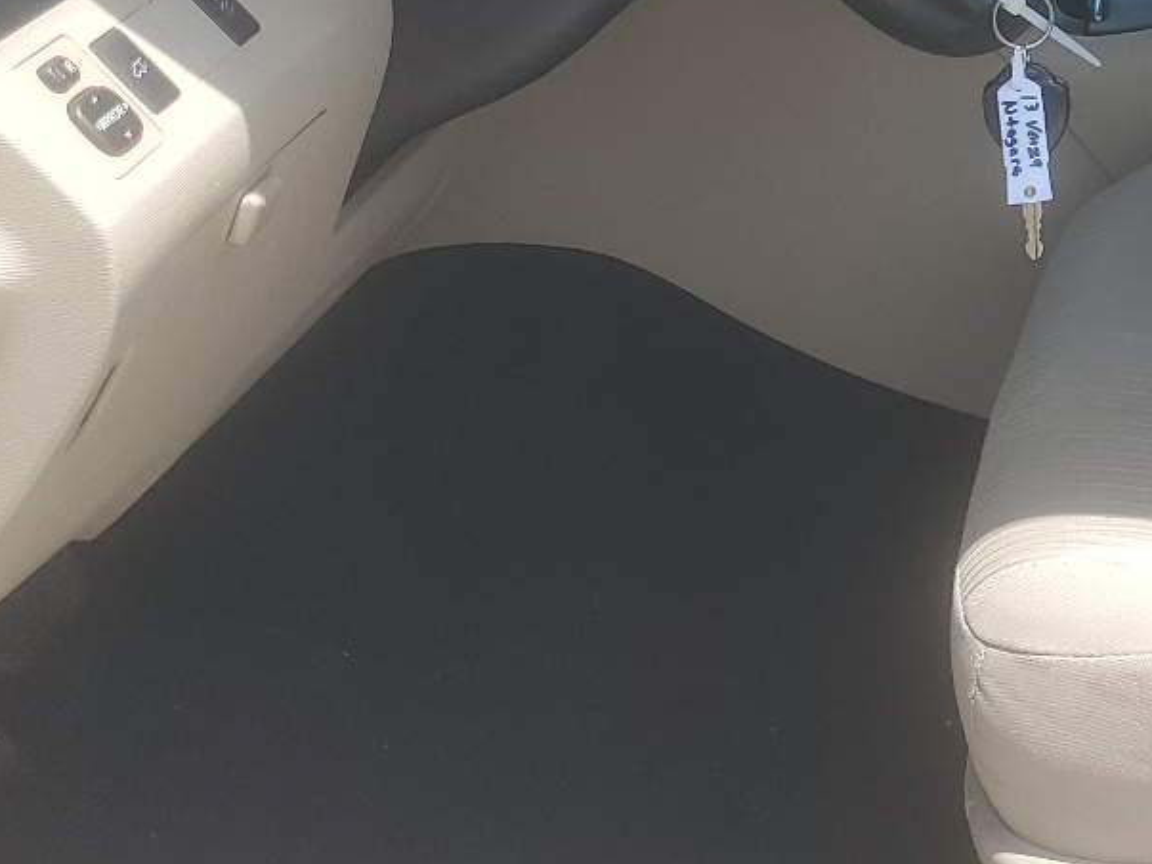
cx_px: 1091
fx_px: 2296
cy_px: 27
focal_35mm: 69
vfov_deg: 20.7
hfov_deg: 26.9
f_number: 1.5
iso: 50
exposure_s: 1/1429
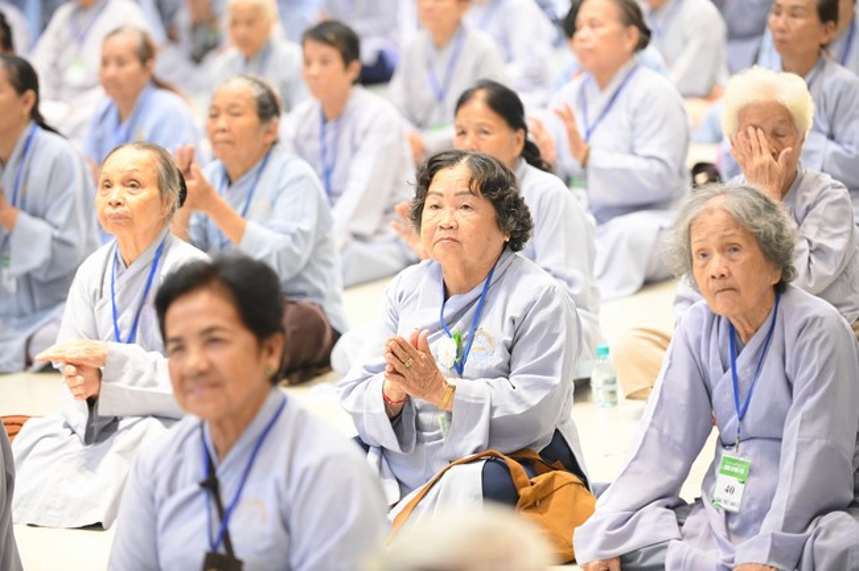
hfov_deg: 14.7
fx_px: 3337
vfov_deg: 9.8
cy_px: 286
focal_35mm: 140
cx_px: 430
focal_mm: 140
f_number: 3.2
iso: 3200
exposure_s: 1/100
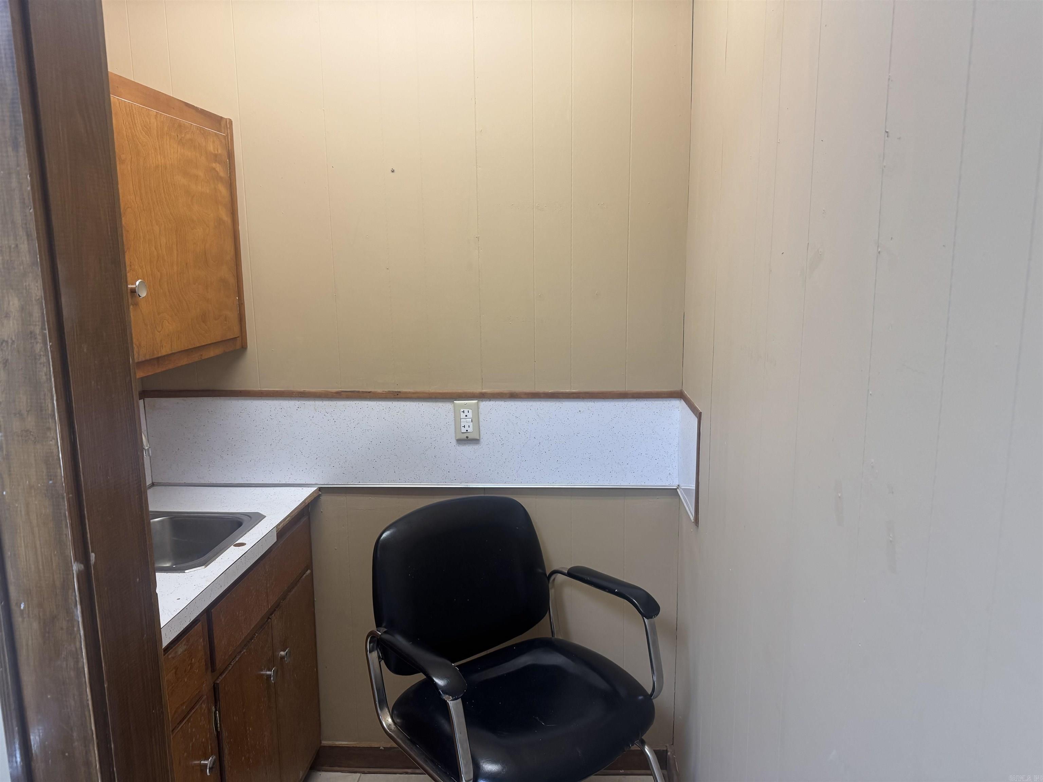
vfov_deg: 56.8
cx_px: 522
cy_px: 391
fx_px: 723
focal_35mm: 24
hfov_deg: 71.6
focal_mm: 6.76
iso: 160
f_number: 1.78
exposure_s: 1/120
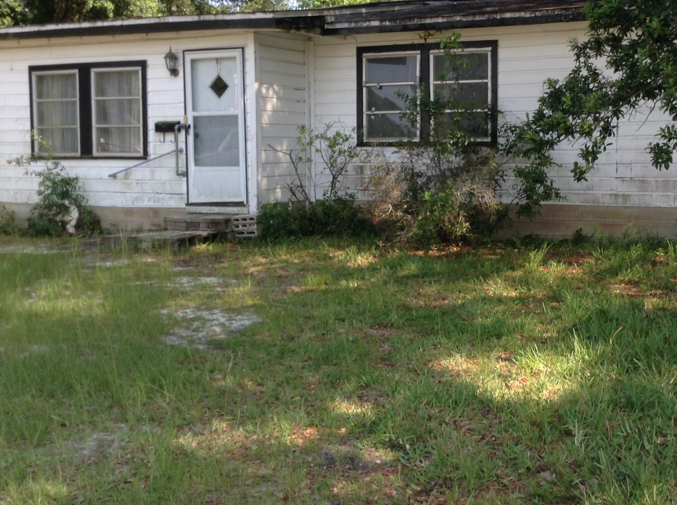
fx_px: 937
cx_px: 473
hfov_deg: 39.1
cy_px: 183
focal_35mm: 48
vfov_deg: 30.0
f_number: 2.4
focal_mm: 3.3
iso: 25
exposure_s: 1/267
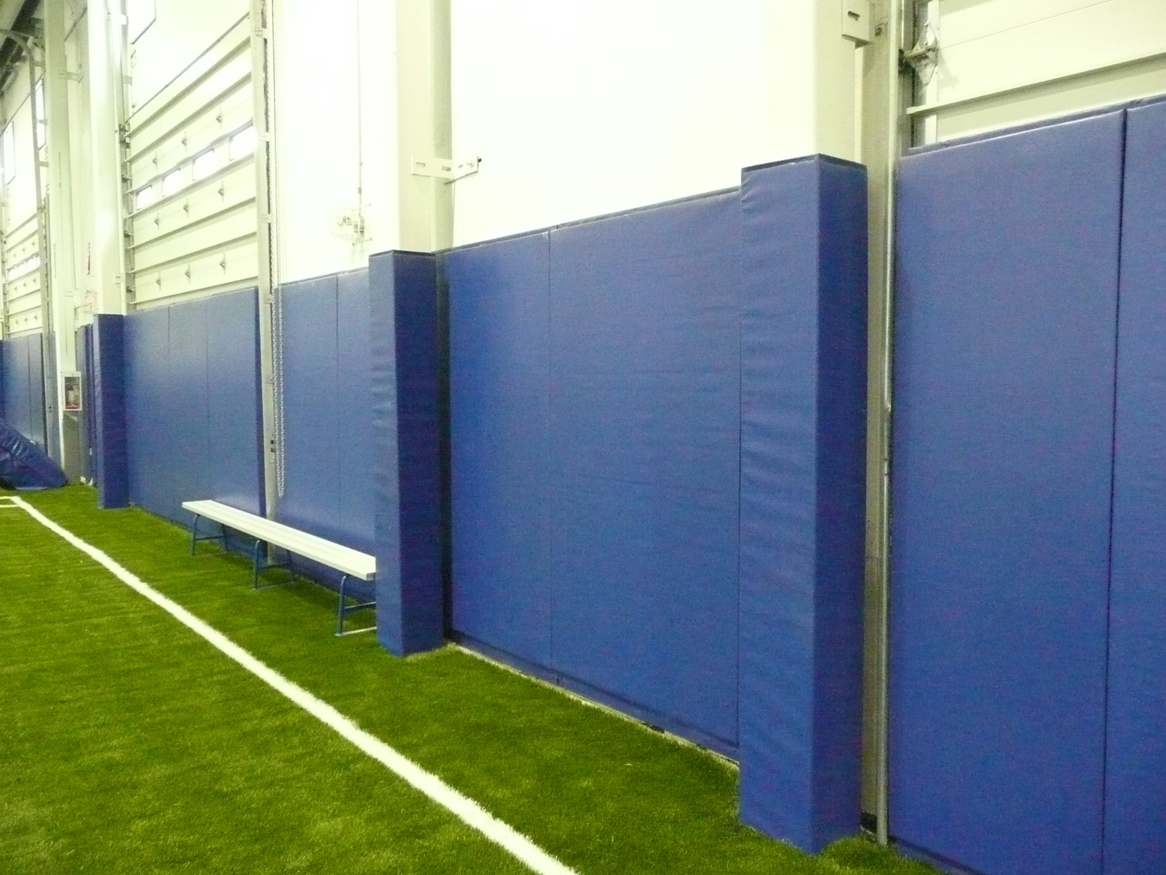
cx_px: 583
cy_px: 438
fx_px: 943
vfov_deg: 49.7
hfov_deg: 63.4
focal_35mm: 28
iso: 1250
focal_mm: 4.6
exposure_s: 1/25
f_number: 3.3
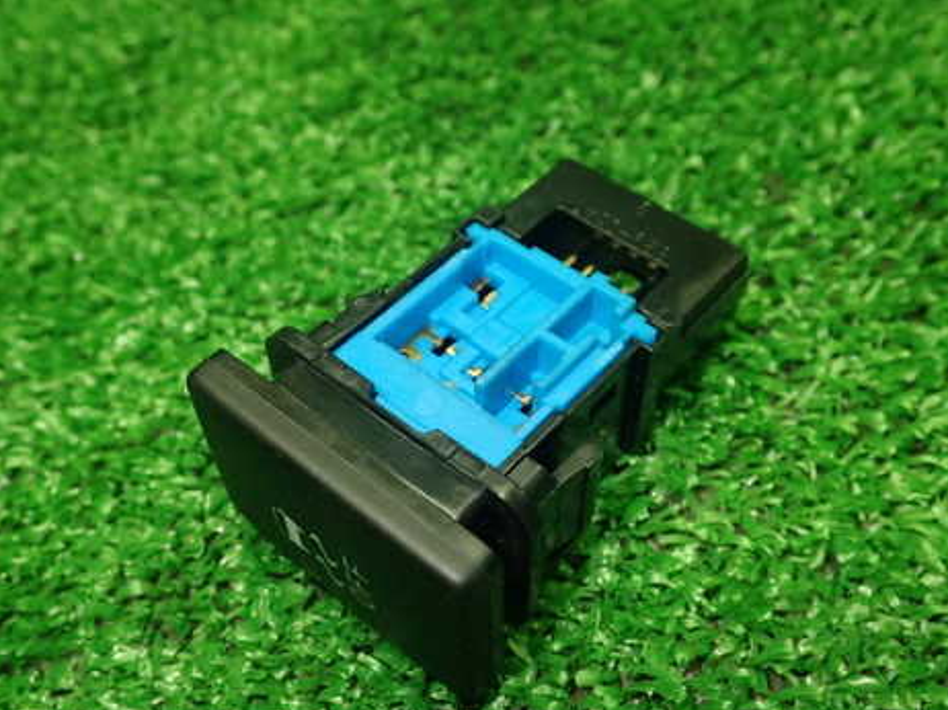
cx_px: 480
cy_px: 410
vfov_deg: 36.7
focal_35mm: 39
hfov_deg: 47.9
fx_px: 1068
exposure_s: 1/125
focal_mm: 5.5
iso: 400
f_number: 2.3
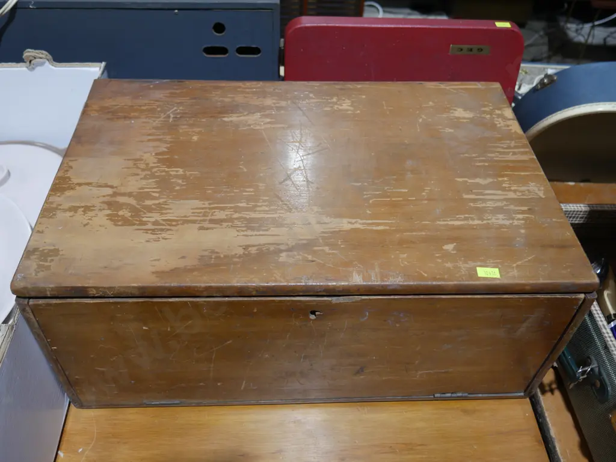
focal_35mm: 32
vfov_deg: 44.2
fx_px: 570
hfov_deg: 56.8
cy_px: 231
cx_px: 308
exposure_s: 1/60
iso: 250
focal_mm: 16
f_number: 3.6
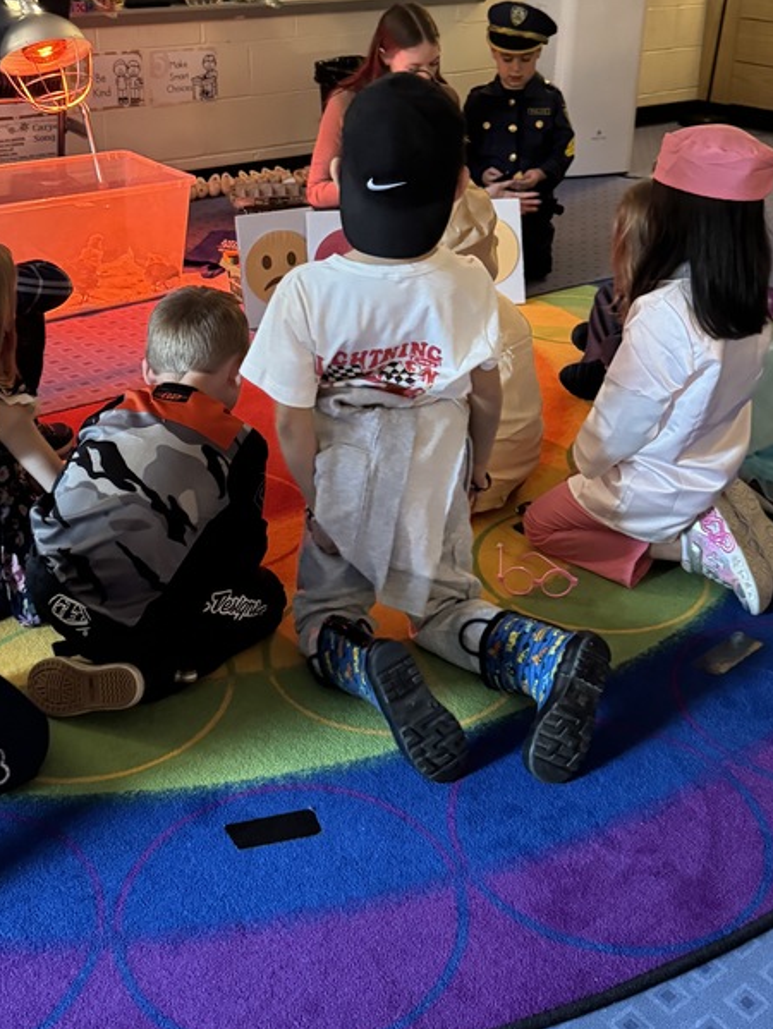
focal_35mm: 41
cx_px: 374
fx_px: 1219
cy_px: 326
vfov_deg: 44.9
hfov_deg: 35.2
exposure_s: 1/40
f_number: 1.78
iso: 1000
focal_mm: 6.76
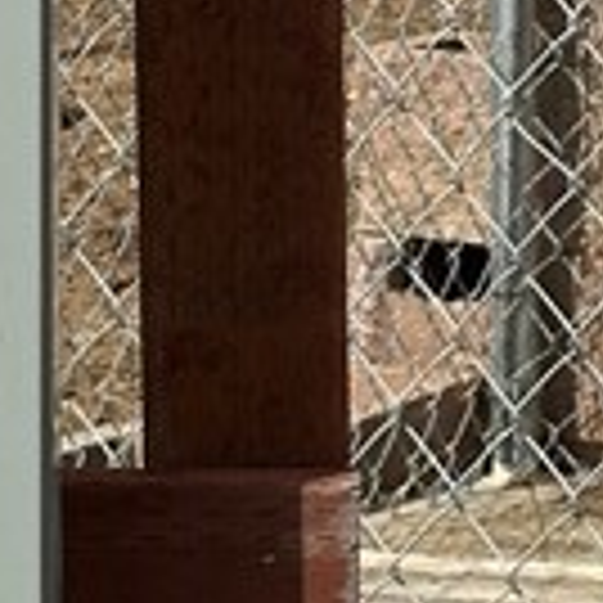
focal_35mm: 324
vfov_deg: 5.4
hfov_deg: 5.4
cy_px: -306
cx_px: -86
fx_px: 6385
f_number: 1.78
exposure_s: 1/5882
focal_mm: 6.86
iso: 64
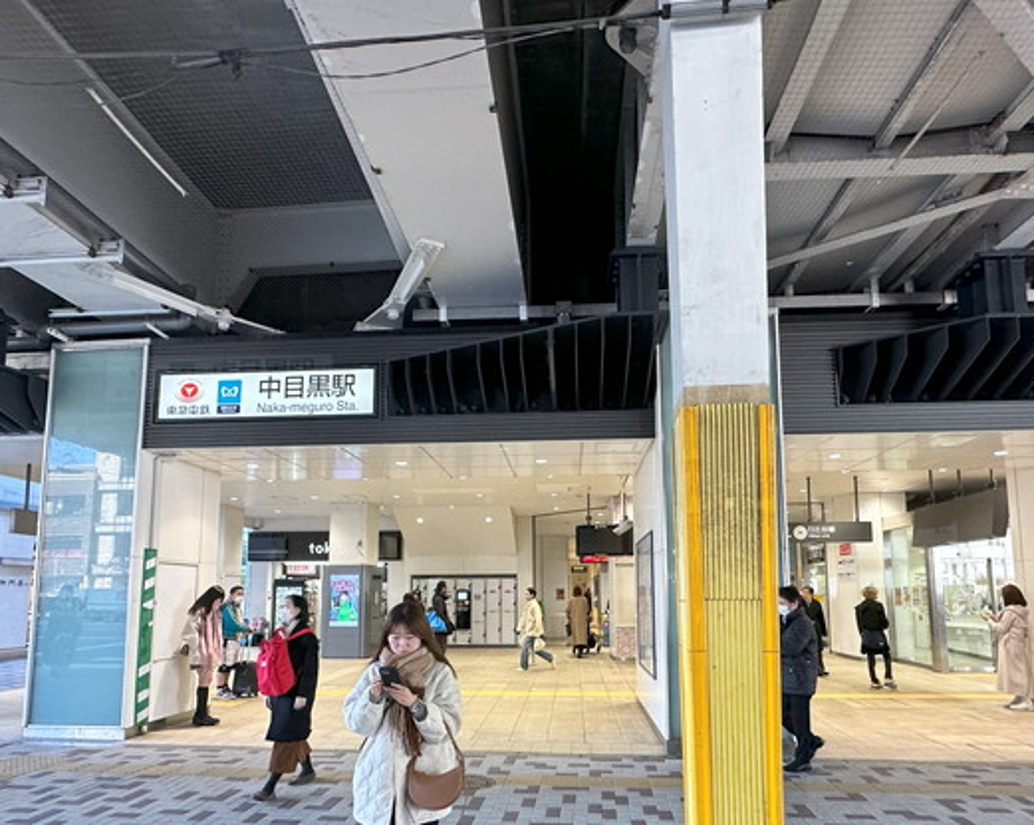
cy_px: 531
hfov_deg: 77.6
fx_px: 642
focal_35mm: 21
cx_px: 536
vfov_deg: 64.2
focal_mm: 2.22
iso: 200
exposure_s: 1/100
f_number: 2.2
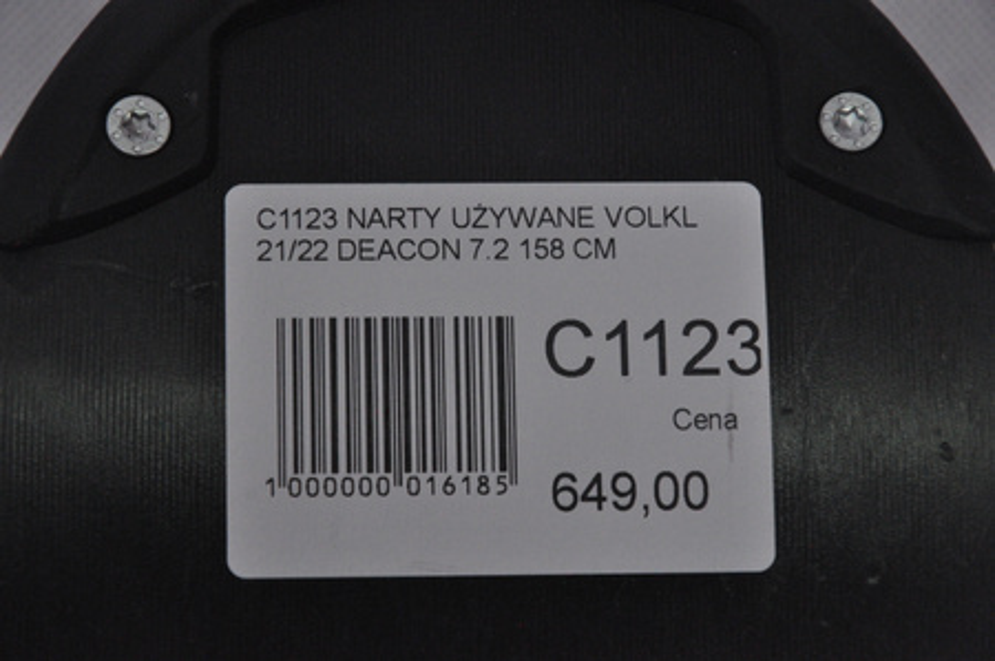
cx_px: 498
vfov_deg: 8.7
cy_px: 330
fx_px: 4348
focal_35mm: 158
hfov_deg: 13.1
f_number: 9.5
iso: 3200
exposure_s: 1/125
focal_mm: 105
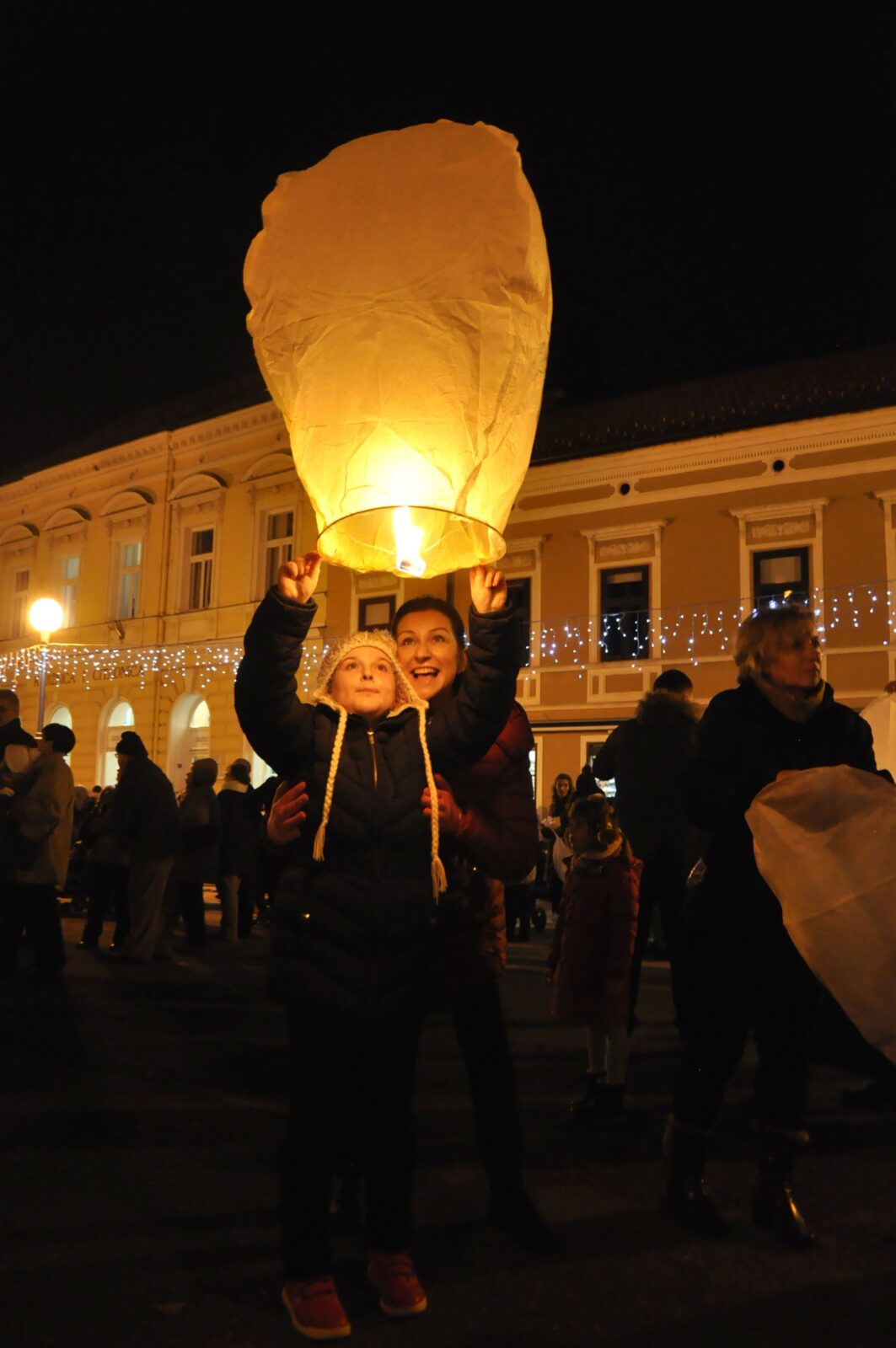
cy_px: 674
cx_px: 448
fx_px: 1010
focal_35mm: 27
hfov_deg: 47.8
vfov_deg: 67.4
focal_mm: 18
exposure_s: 1/30
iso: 2000
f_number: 3.5
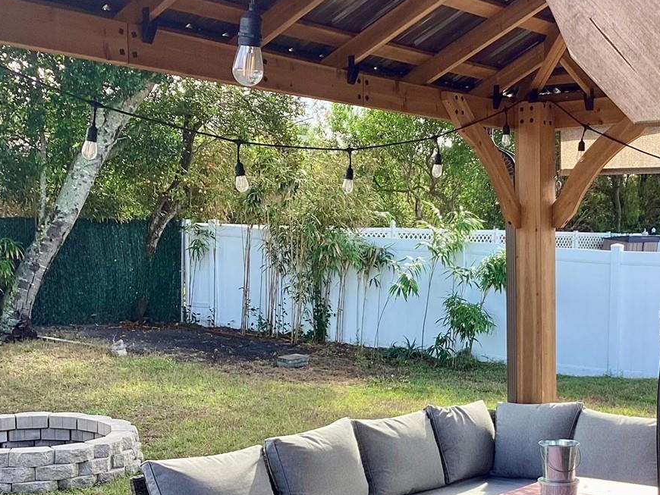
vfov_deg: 25.5
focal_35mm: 57
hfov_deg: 33.4
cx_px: 446
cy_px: 351
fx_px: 1087
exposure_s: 1/141
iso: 25
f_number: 2.4
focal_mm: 3.3
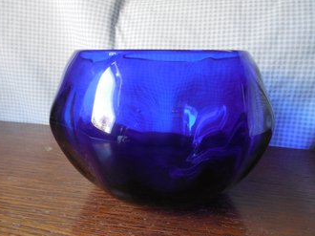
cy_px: 121
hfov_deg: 67.3
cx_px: 152
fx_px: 236
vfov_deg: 53.0
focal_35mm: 26
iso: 400
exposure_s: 1/15
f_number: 3.3
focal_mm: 4.5
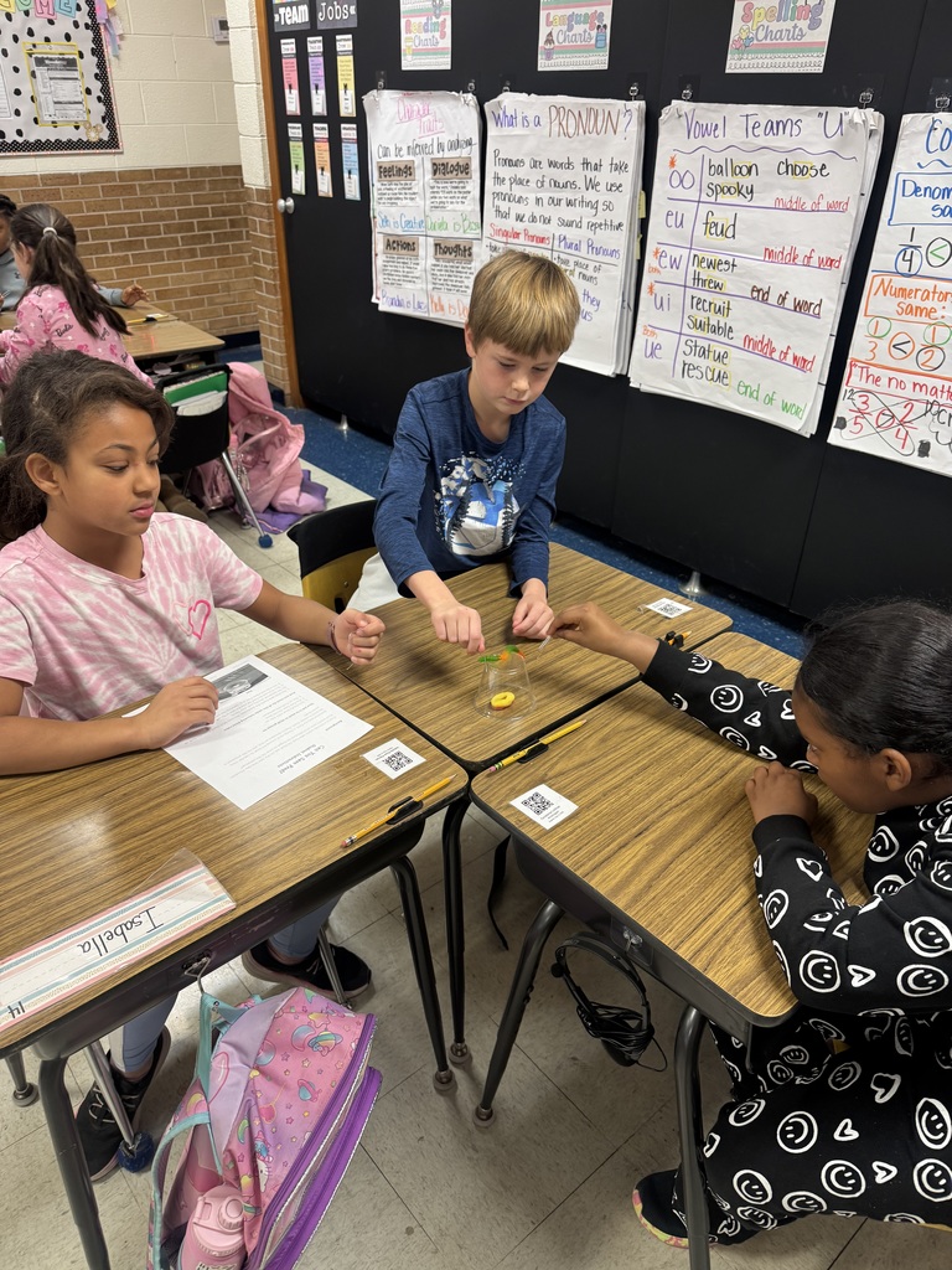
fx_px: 880
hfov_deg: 56.8
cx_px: 476
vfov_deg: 71.6
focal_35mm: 24
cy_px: 635
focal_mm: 6.76
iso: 160
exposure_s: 1/60
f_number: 1.78
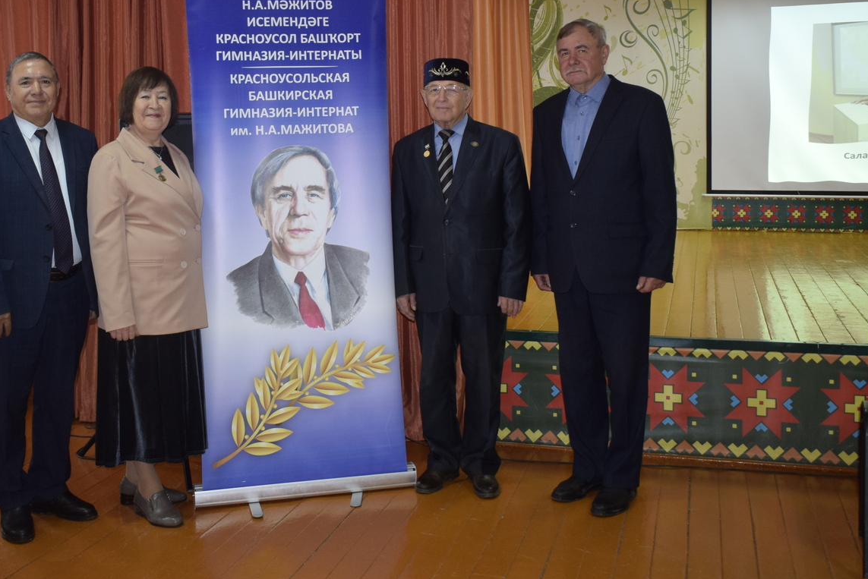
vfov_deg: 31.6
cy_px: 178
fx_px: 1013
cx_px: 374
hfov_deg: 46.3
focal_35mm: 42
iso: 800
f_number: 4
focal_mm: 20
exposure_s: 1/60
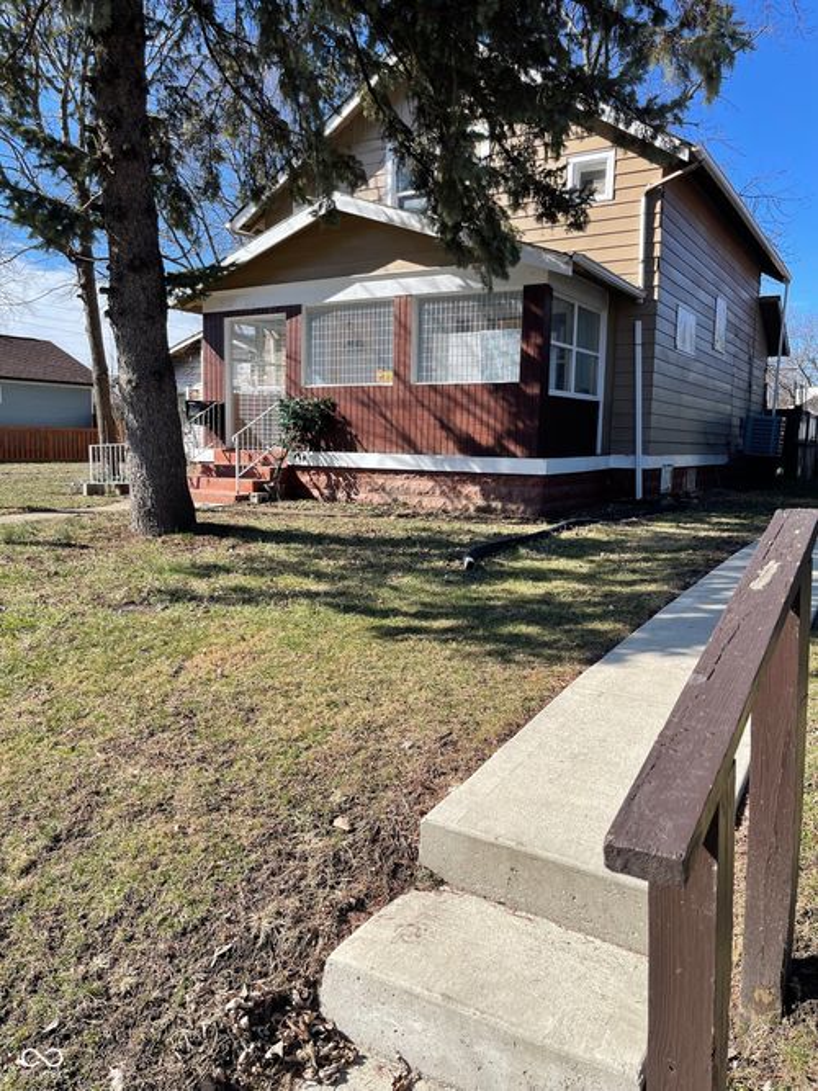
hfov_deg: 54.9
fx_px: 788
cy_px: 546
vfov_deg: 69.4
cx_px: 409
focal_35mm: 25
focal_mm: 5.1
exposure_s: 1/2488
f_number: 1.6
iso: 32
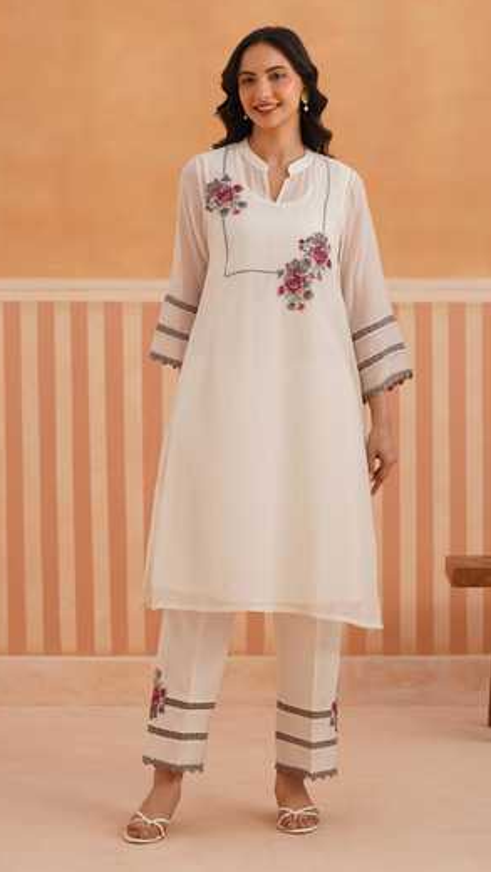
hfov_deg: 16.3
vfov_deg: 28.6
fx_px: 1711
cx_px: 275
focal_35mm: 74
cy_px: 433
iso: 320
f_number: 4
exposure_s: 1/125
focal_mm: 70
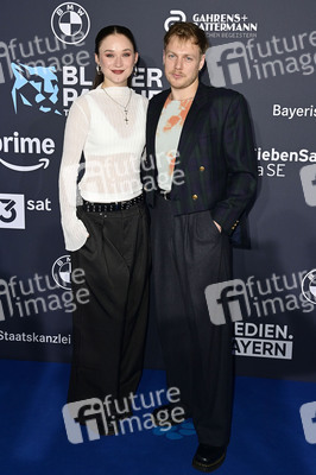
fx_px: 528
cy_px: 238
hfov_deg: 33.3
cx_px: 158
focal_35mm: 40
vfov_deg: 48.5
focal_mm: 40
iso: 1000
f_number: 5.6
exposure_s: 1/250
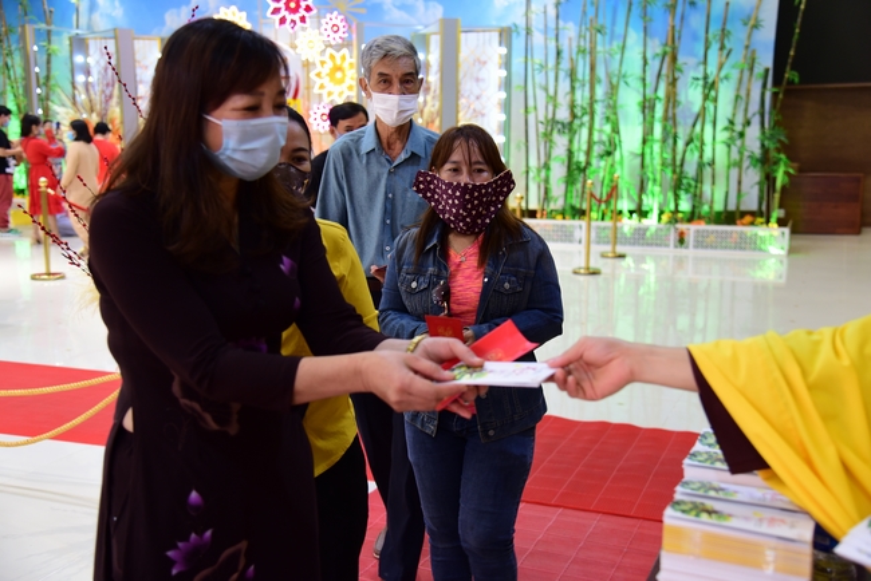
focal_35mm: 44
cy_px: 290
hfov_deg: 44.5
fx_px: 1065
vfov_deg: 30.5
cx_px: 436
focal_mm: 44
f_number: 4
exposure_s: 1/50
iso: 1000
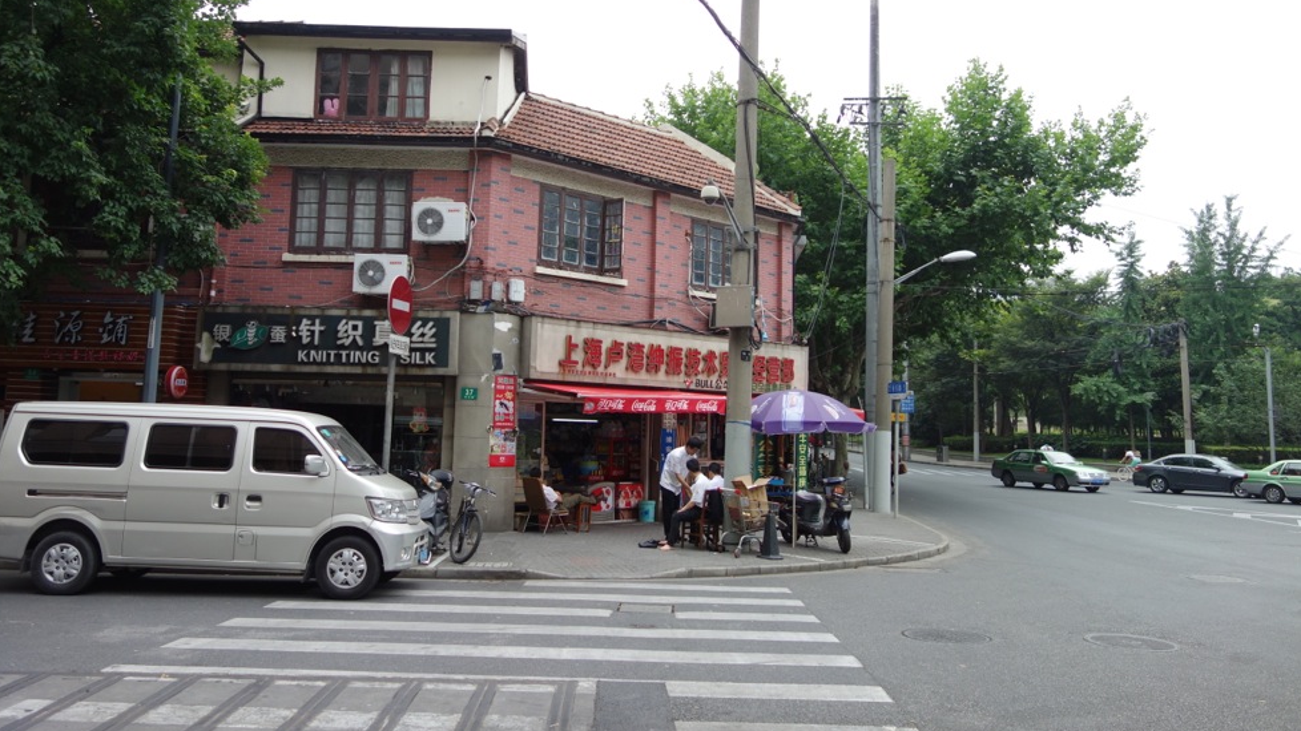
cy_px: 298
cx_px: 640
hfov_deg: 64.3
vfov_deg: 38.8
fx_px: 1035
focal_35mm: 30
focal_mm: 10.4
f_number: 1.8
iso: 125
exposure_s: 1/1250
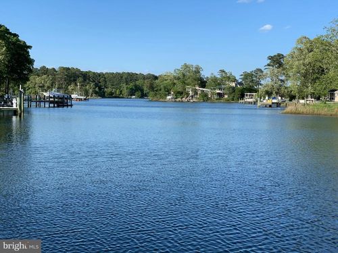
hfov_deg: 36.8
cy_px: 126
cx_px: 169
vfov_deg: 28.0
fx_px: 508
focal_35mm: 52
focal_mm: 6
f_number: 2.4
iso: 16
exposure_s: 1/813
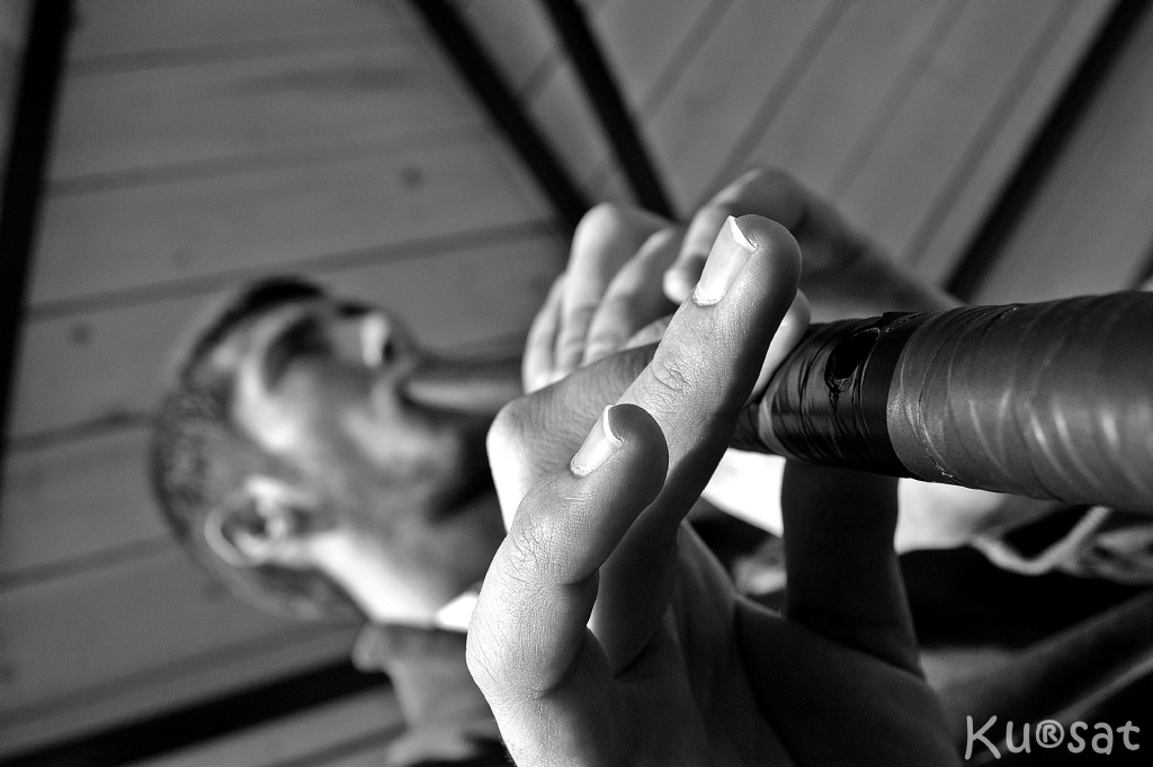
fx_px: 1440
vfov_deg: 29.8
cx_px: 576
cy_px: 384
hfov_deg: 43.6
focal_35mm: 45
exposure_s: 1/320
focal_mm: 30
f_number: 9
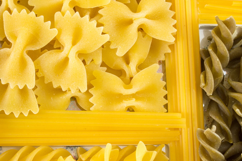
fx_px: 841
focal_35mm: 125
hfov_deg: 16.3
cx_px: 76
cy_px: 93
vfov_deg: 10.9
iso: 100
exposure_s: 1/3.33
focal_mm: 35
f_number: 8
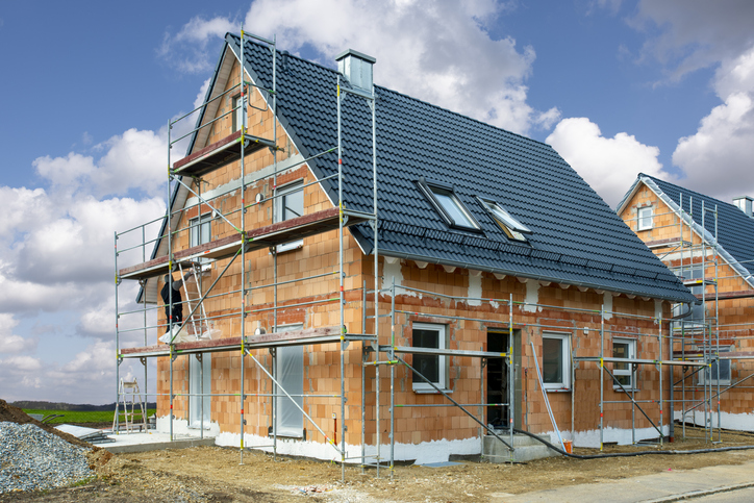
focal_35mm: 35
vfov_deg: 37.9
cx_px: 377
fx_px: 733
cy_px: 252
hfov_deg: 54.4
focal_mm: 35
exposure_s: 1/320
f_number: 11
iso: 200
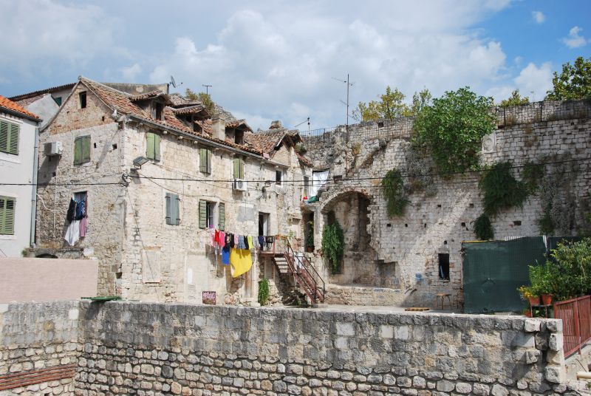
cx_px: 296
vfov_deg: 35.6
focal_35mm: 38
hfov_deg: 51.2
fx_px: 617
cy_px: 198
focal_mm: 25
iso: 100
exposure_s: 1/320
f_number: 9
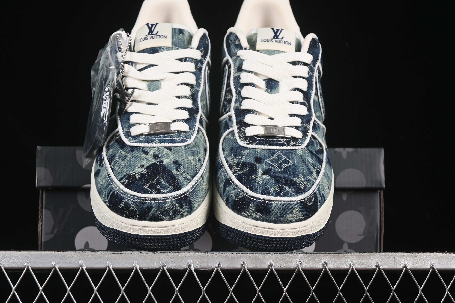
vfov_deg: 16.9
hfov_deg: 25.1
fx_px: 1024
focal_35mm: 81
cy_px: 148
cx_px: 211
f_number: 7.1
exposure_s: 1/60
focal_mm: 50
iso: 160
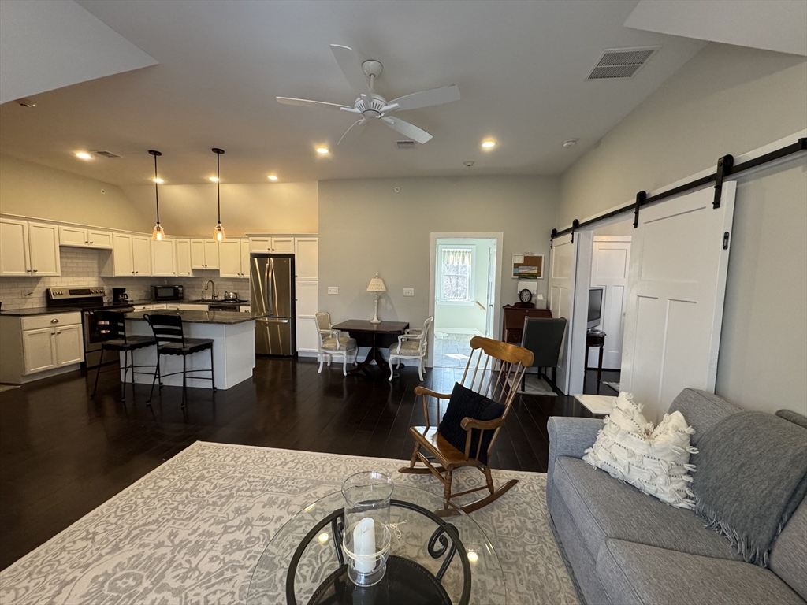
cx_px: 404
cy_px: 302
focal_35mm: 14
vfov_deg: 85.7
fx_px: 326
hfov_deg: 102.1
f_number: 2.2
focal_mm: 2.22
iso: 250
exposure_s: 1/120
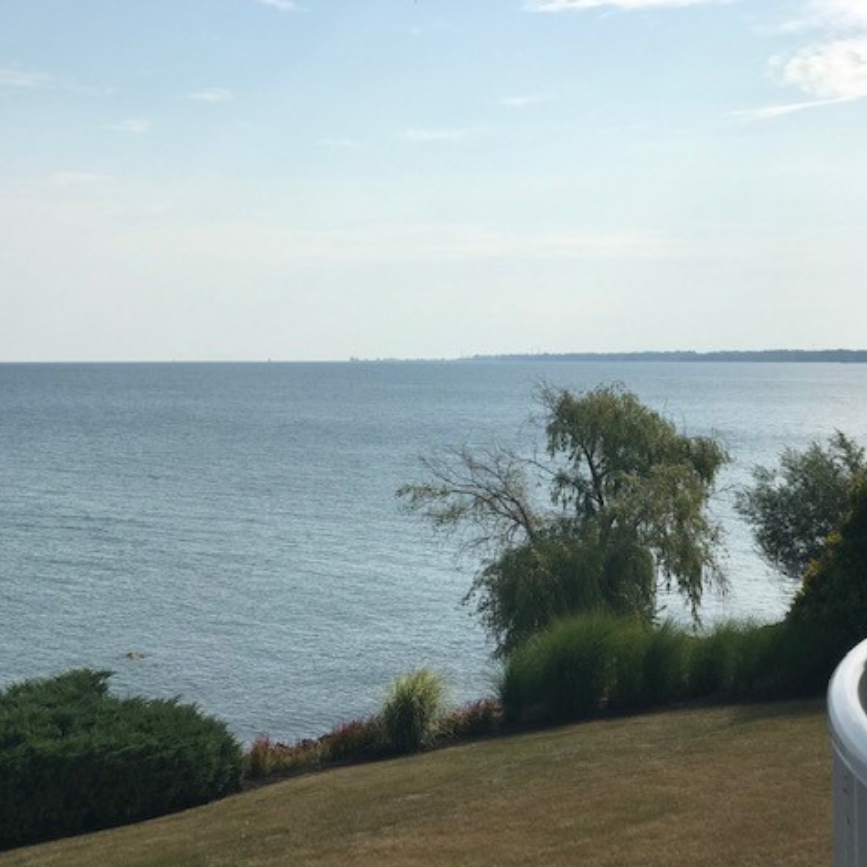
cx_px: 287
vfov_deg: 25.4
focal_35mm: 68
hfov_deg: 25.2
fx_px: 1927
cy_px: 432
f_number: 2.8
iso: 20
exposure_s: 1/2128
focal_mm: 6.6
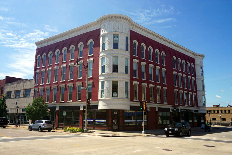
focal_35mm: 32
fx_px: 203
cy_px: 78
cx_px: 116
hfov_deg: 59.5
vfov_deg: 41.7
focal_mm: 21
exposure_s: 1/160
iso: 100
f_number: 11
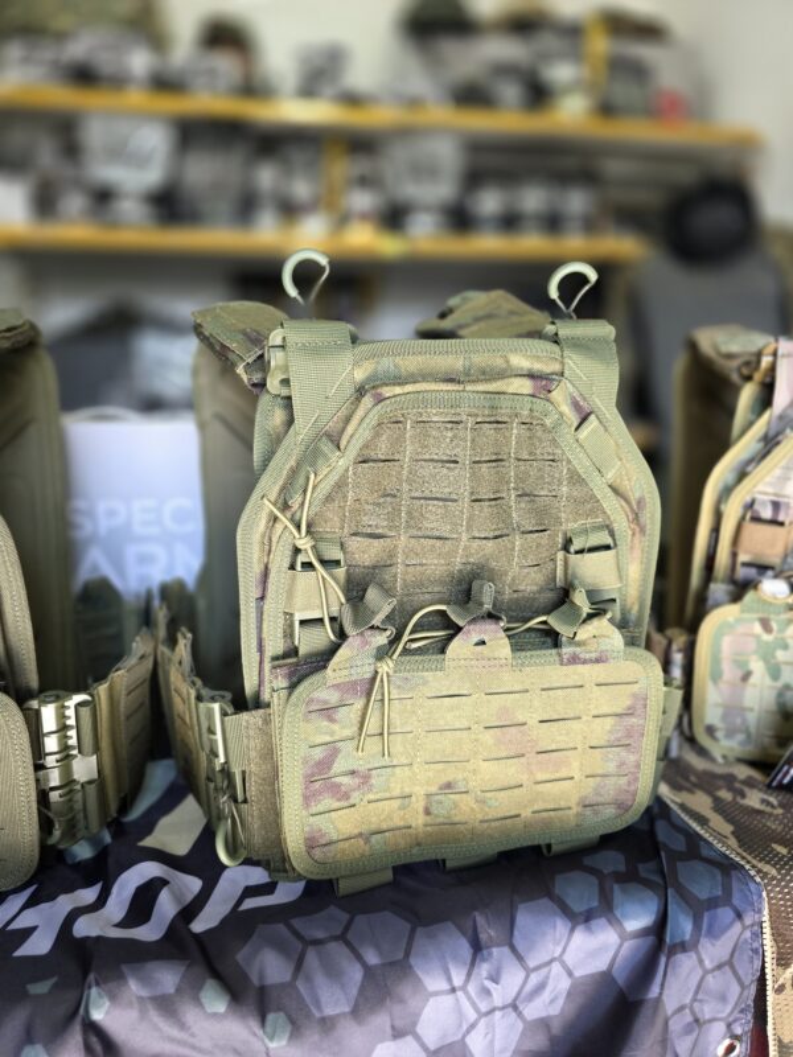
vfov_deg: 73.9
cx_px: 396
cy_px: 528
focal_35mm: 23
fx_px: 703
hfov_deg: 58.9
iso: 320
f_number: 1.7
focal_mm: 6.3
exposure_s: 1/359
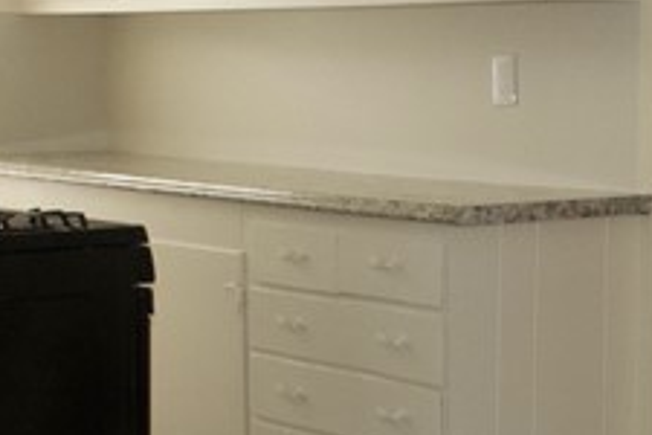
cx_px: 359
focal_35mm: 116
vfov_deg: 11.8
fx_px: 2101
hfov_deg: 17.6
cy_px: 249
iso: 640
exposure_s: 1/100
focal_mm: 8.8
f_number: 6.3
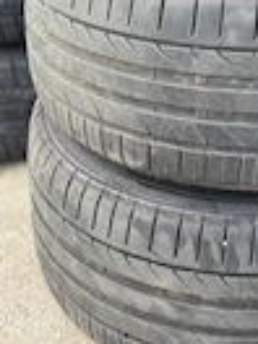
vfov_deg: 23.4
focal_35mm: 73
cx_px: 310
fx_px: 725
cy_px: -109
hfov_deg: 19.0
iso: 64
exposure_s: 1/121
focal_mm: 6.76
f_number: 1.78
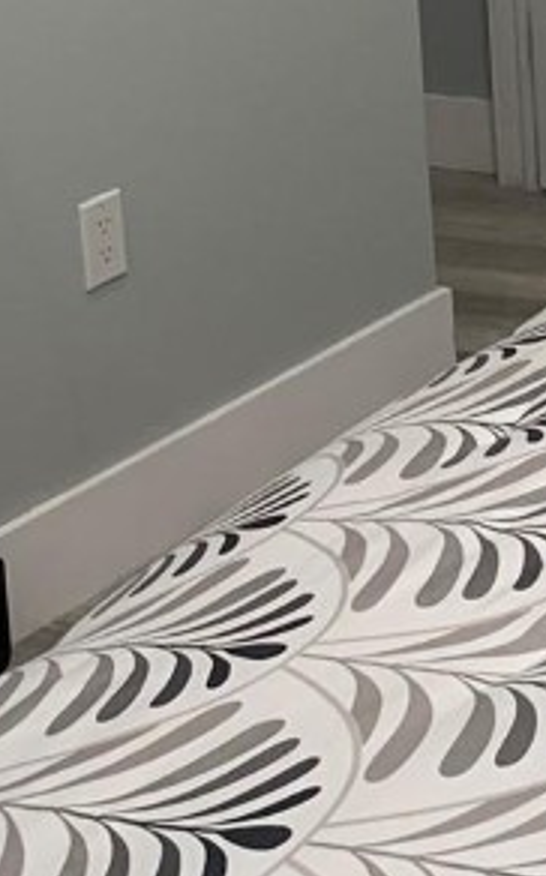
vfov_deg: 18.7
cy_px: -312
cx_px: 1086
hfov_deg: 11.5
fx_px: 2433
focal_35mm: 102
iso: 64
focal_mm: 4.25
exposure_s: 1/60
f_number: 1.8
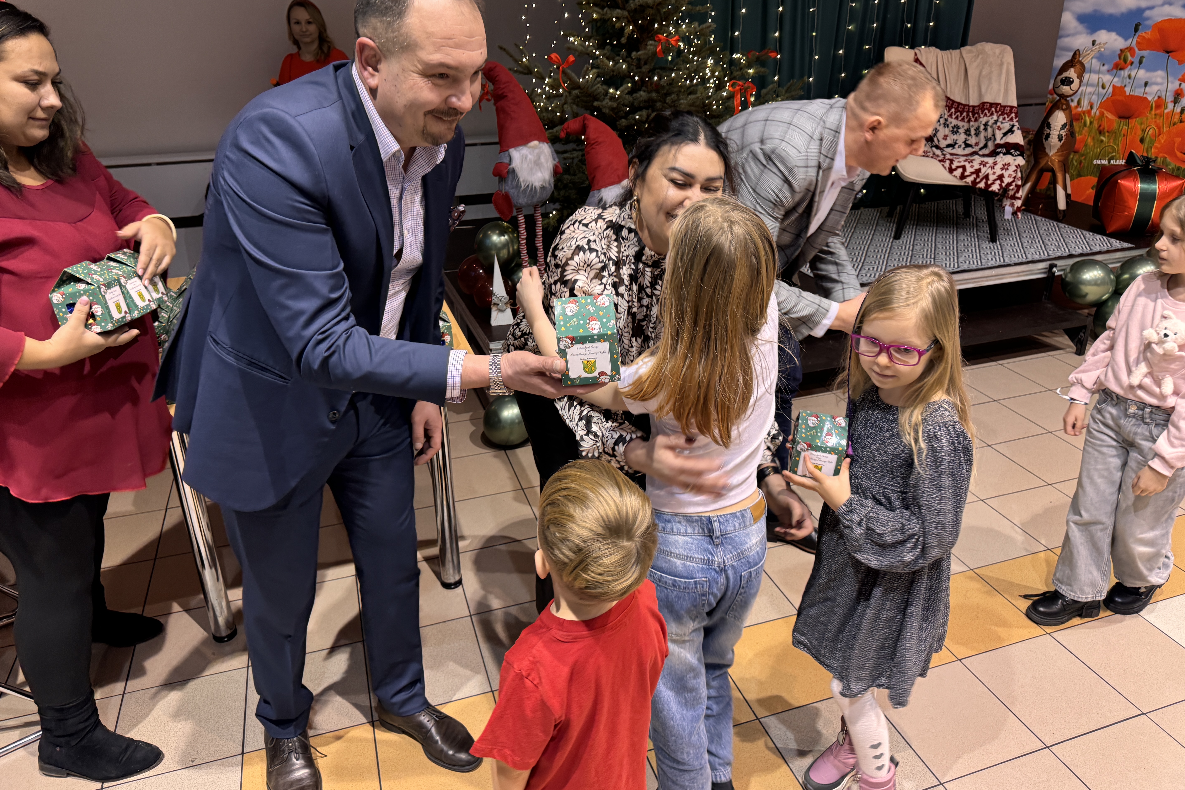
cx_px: 592
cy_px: 356
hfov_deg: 71.5
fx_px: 823
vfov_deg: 51.2
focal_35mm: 25
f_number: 1.78
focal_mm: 6.76
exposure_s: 1/50
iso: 200
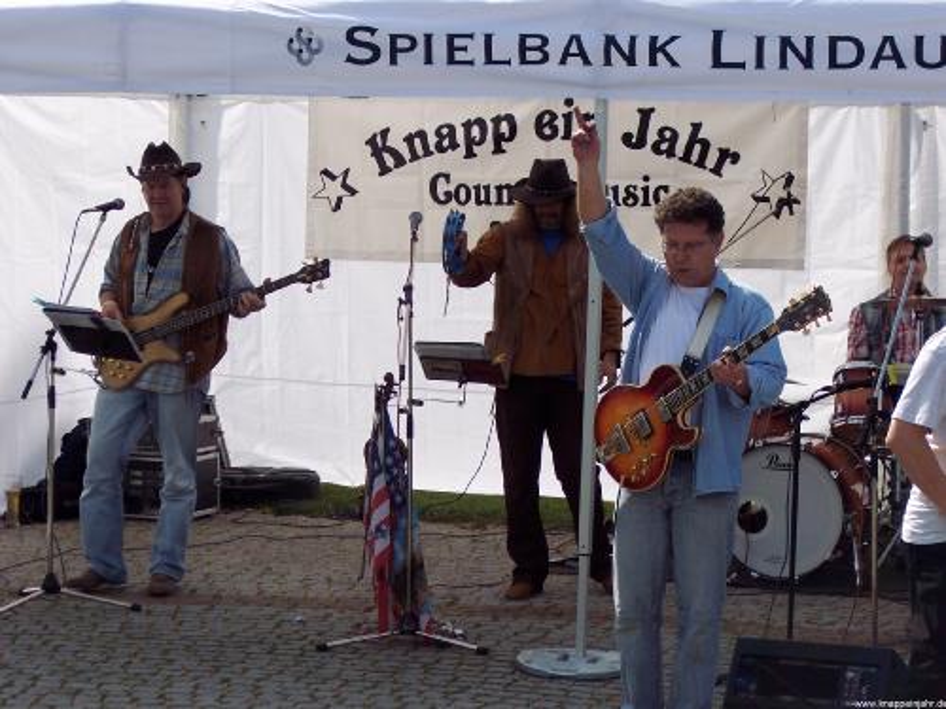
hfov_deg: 16.8
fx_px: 3197
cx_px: 473
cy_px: 354
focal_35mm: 117
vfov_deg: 12.7
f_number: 4.8
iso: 100
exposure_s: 1/500
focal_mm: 24
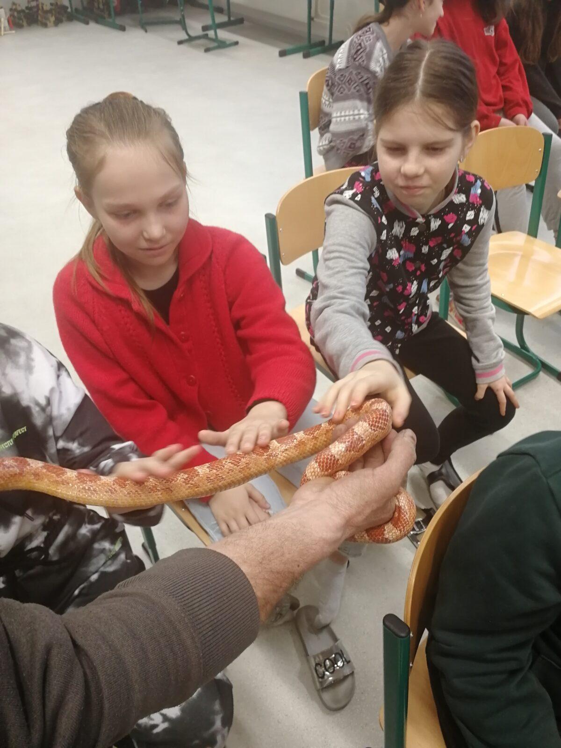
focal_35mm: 27
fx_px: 583
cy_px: 374
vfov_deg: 65.3
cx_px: 280
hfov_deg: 51.4
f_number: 2.2
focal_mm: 3.95
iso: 200
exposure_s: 1/33.3
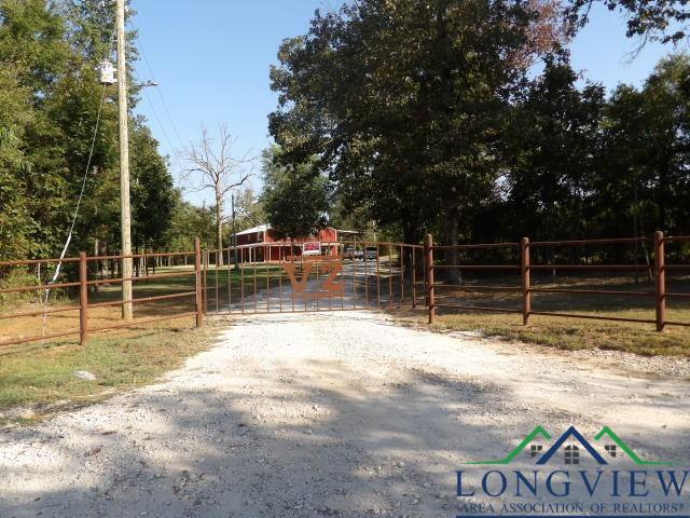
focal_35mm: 28
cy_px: 259
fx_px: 558
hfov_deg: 63.4
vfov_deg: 49.7
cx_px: 345
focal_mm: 5
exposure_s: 1/560
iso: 100
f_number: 3.4
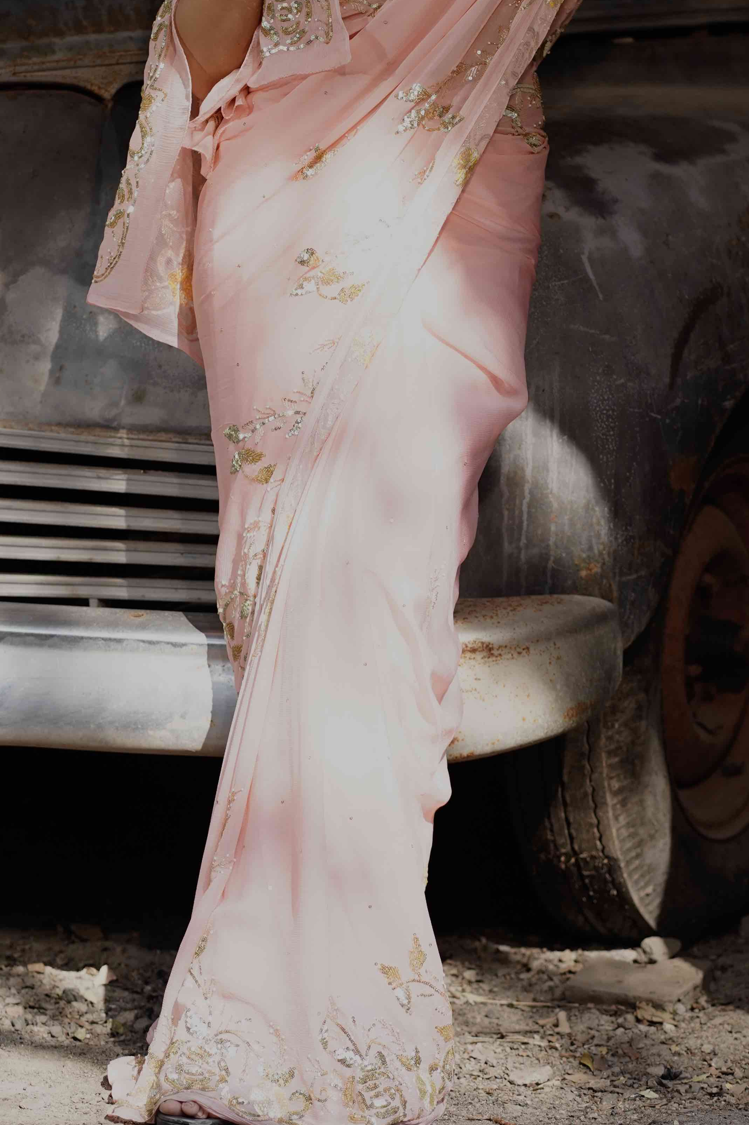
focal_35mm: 159
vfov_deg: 12.9
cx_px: 331
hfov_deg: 8.6
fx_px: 4963
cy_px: 209
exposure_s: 1/800
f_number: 2.8
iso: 400
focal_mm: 85
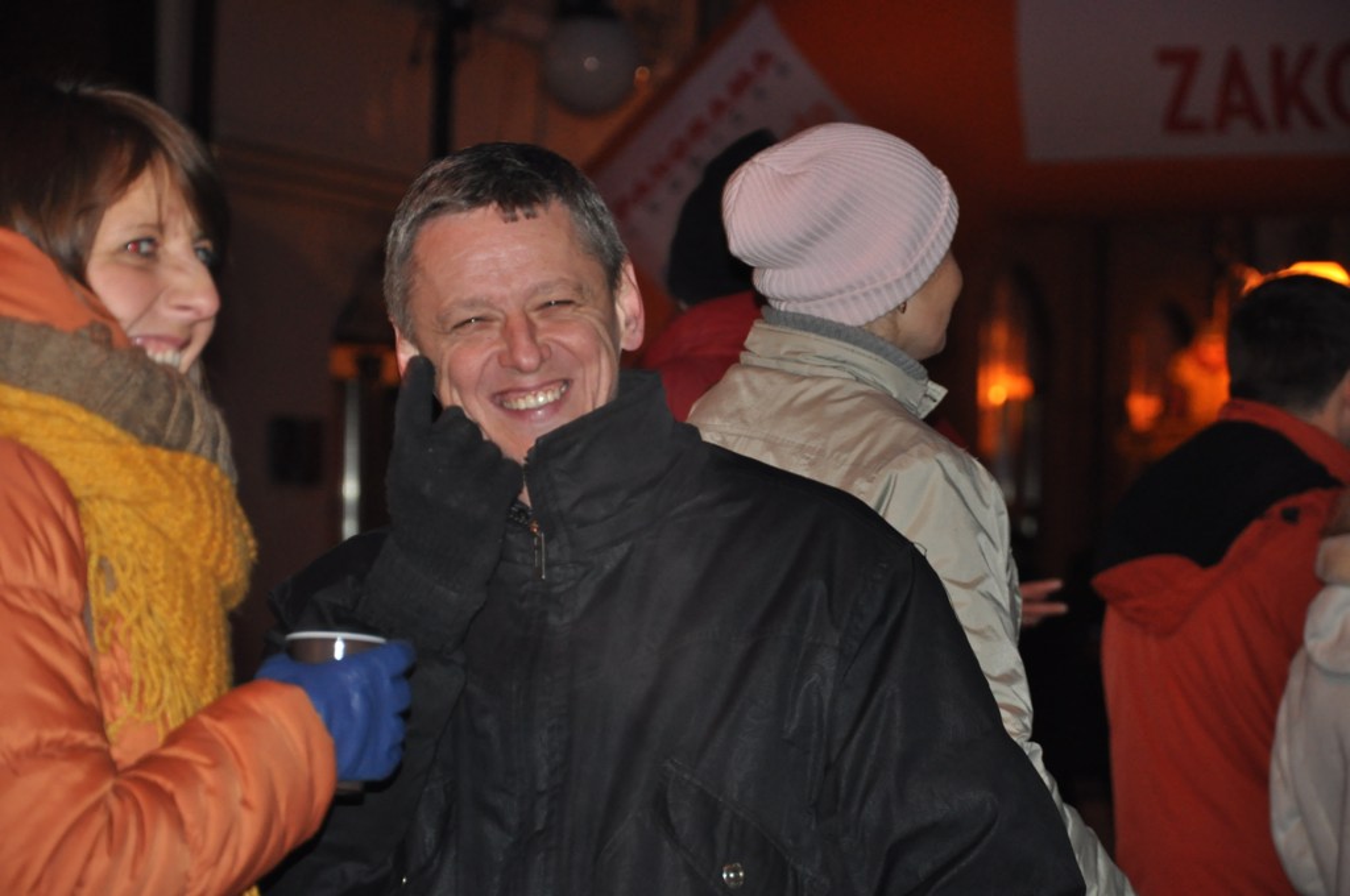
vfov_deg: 8.7
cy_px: 448
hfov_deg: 13.1
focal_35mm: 158
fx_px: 5899
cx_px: 675
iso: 800
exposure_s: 1/60
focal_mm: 105
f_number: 5.6
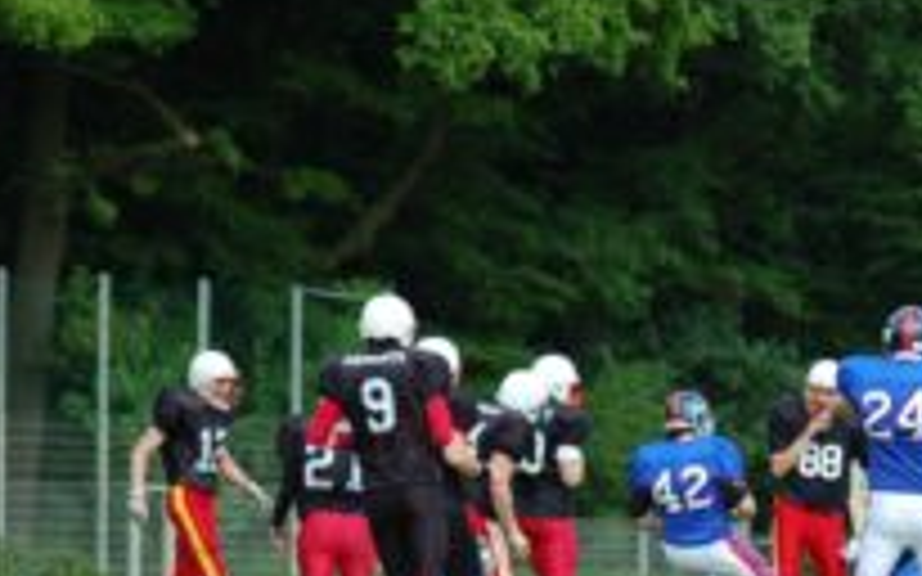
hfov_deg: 5.7
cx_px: 893
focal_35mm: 371
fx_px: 9320
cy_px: 616
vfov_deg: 3.5
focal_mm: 110
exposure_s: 1/1000
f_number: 4.2
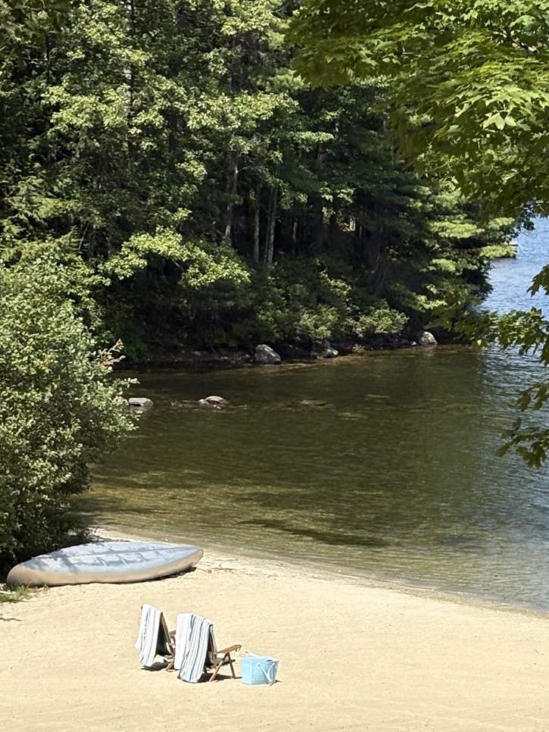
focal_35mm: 124
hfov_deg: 12.0
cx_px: 260
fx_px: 2621
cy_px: 483
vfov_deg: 15.9
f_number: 1.6
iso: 50
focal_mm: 5.96
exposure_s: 1/3279
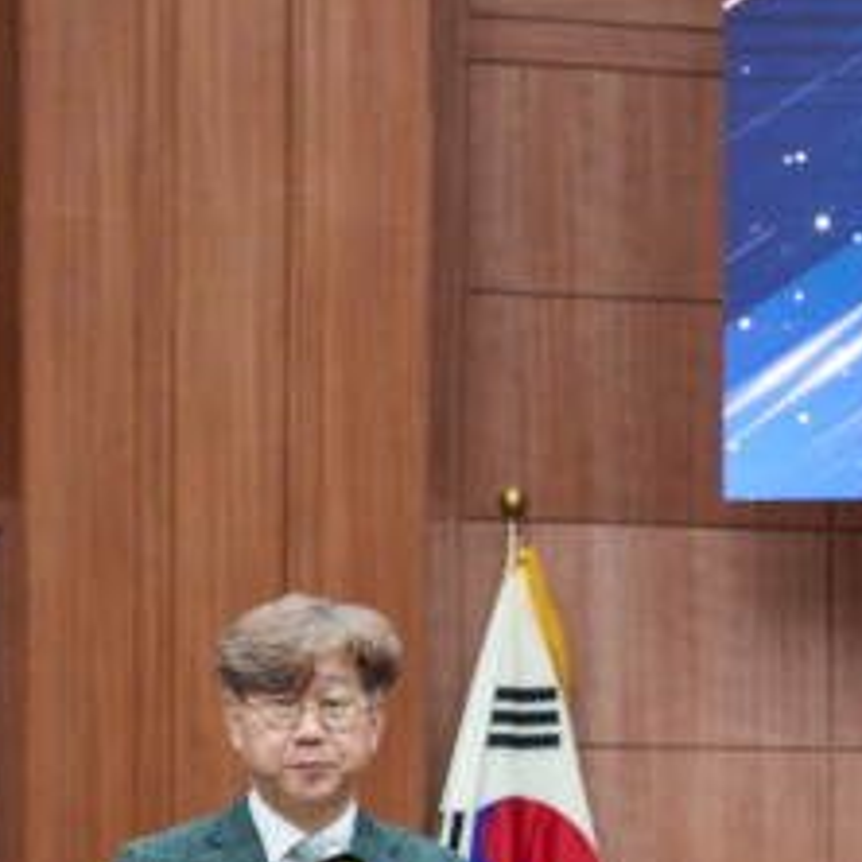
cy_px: 1097
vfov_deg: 12.8
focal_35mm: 132
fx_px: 3716
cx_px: 1697
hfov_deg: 11.9
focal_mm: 34.5
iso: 2000
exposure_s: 1/125
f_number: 5.6
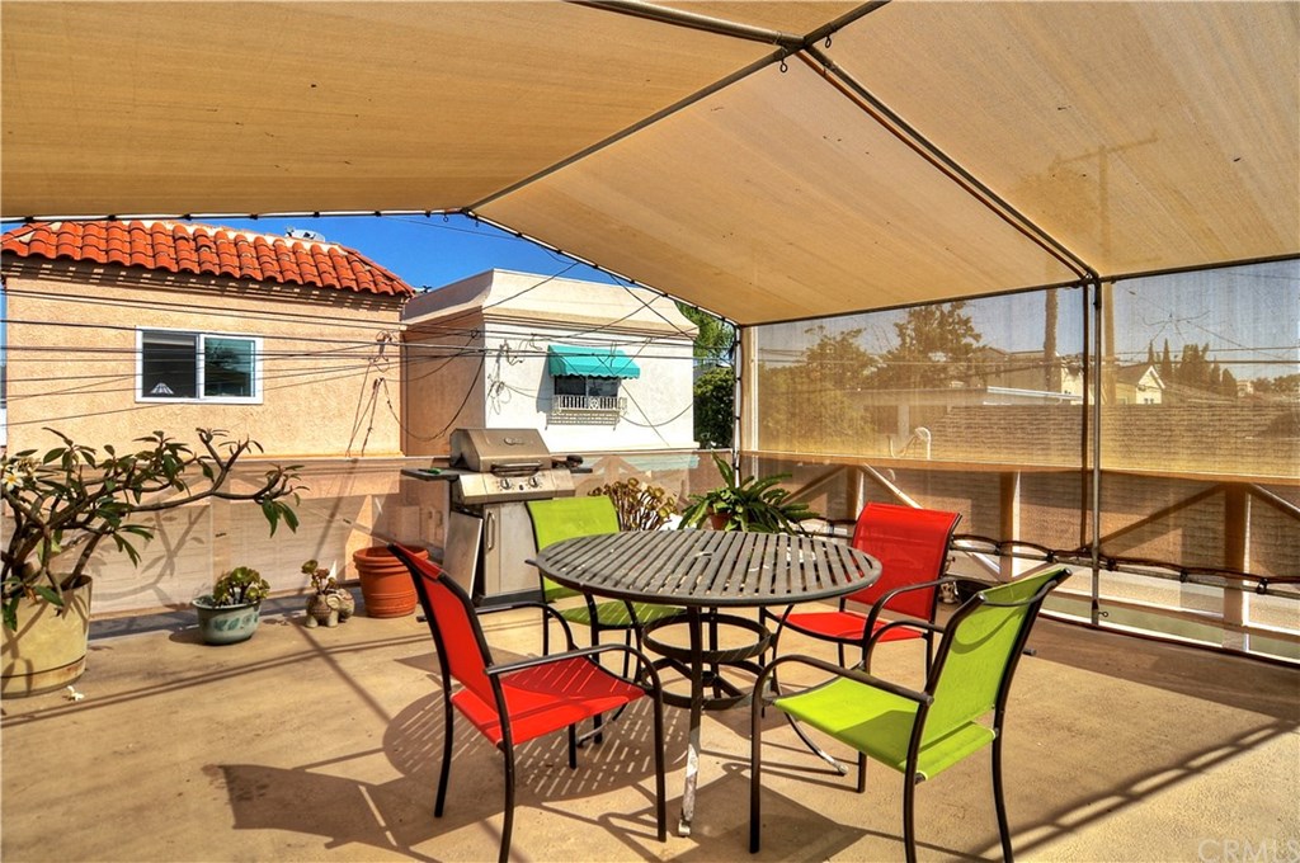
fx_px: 649
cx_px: 650
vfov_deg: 67.2
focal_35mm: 18
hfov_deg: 90.1
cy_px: 432
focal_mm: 12
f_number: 7.1
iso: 125
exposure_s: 1/500
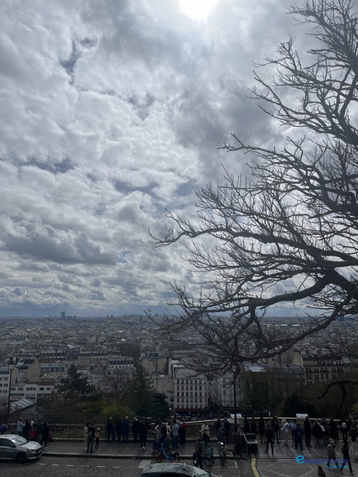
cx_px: 179
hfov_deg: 53.1
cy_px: 238
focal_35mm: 26
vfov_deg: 67.3
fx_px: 359
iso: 40
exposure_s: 1/17241
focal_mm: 5.1
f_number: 1.6
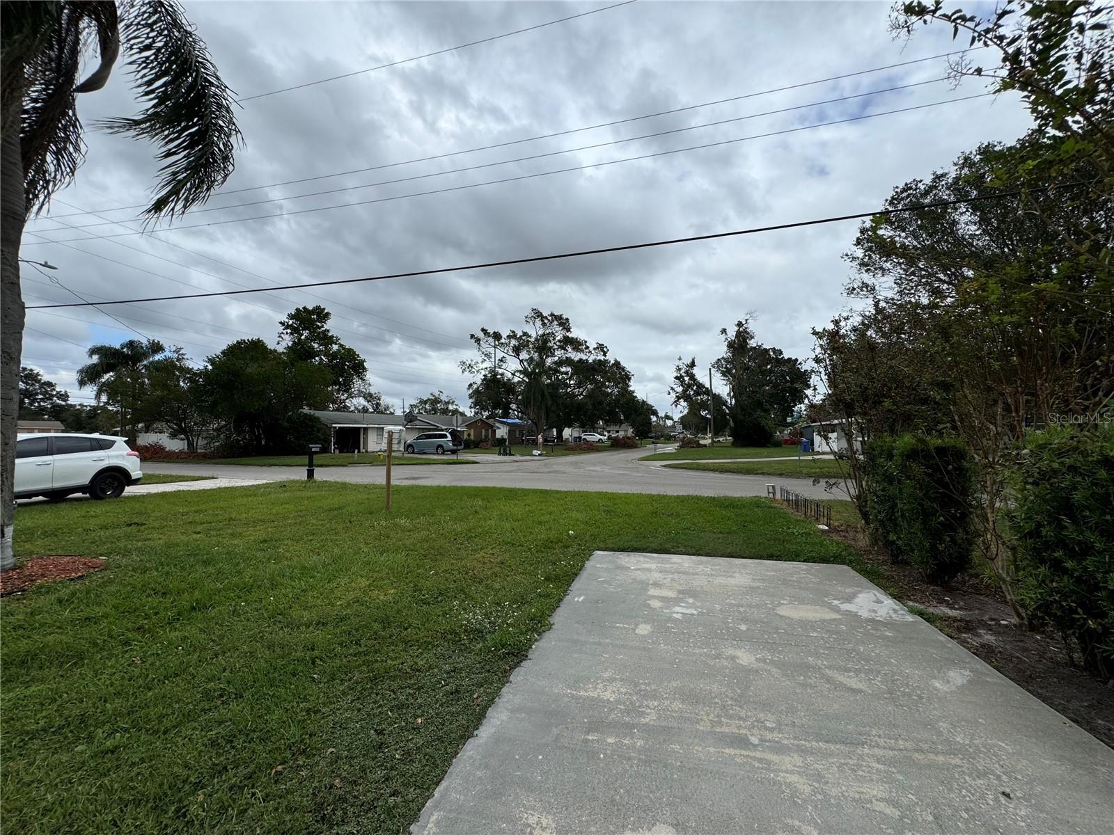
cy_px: 418
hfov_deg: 102.1
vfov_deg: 85.7
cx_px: 557
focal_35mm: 14
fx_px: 451
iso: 40
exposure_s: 1/1672
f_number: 2.2
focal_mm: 2.22
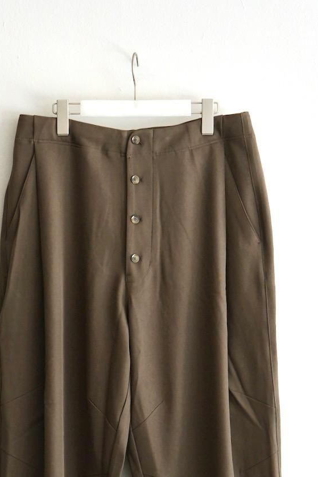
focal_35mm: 103
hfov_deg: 13.3
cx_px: 129
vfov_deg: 19.6
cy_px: 402
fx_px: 1365
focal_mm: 48
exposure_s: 1/160
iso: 500
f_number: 4.5
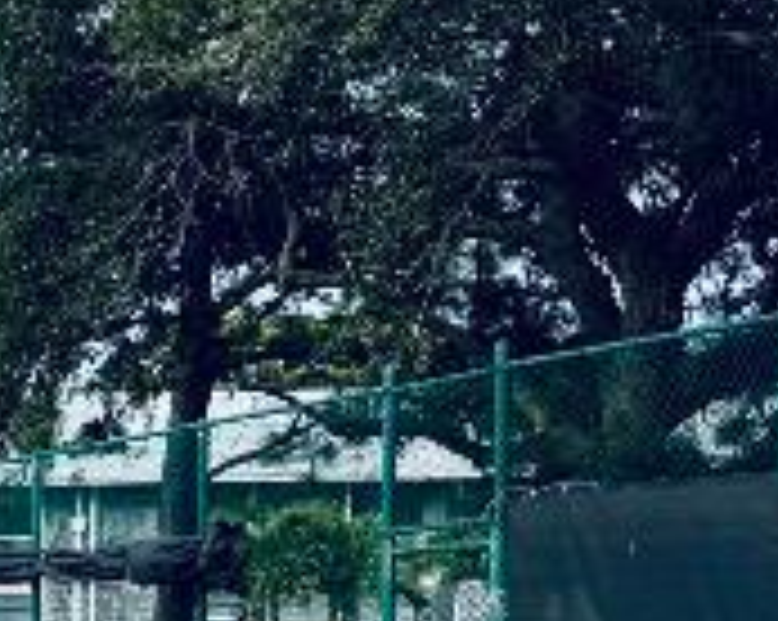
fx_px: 3197
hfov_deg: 11.2
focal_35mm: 139
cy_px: 882
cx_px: -1183
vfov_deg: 10.7
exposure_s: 1/1385
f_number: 1.78
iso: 80
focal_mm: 6.76
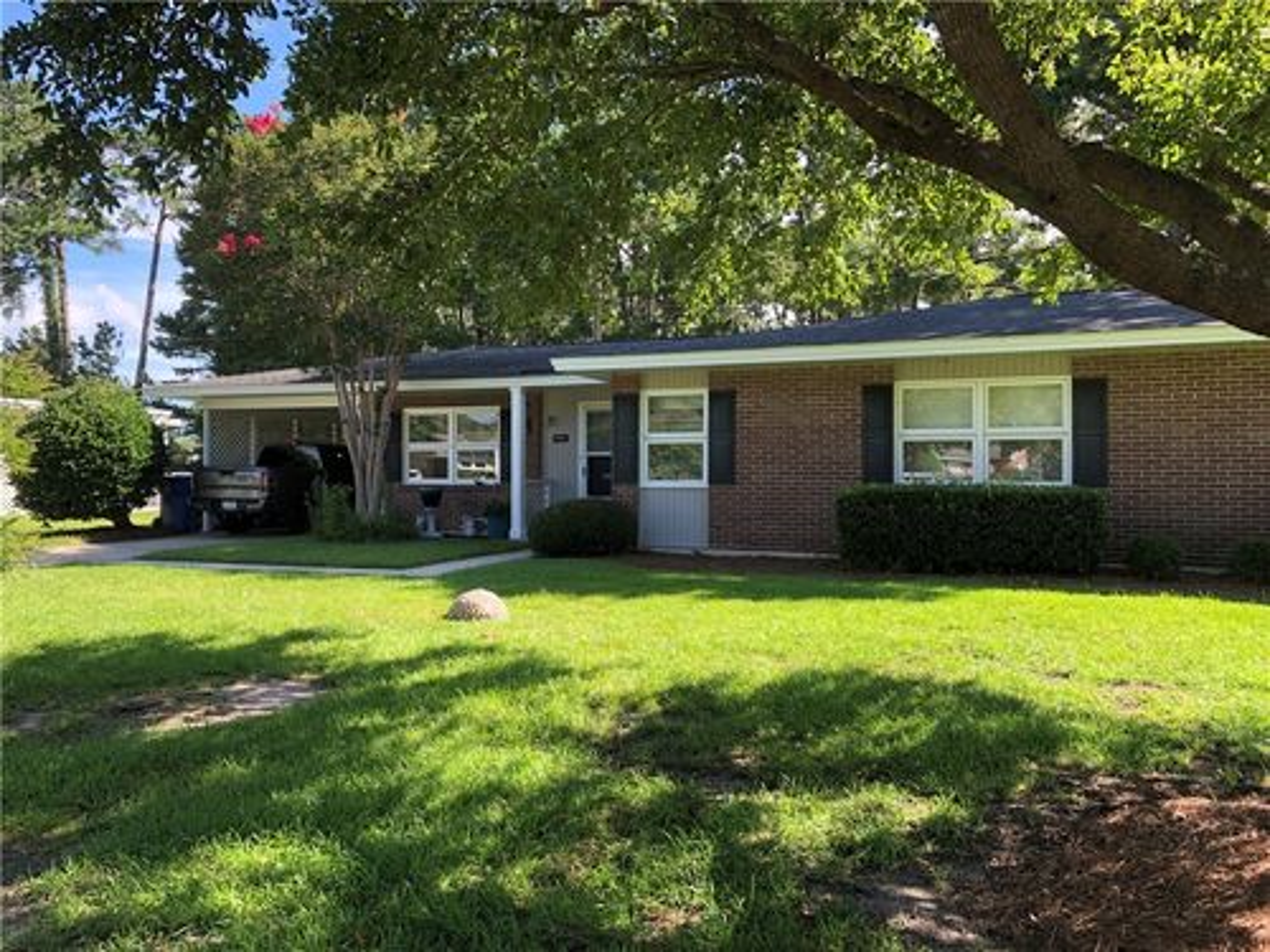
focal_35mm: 28
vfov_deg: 49.7
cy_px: 476
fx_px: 1027
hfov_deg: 63.4
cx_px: 635
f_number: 1.8
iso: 20
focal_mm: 3.99
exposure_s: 1/273
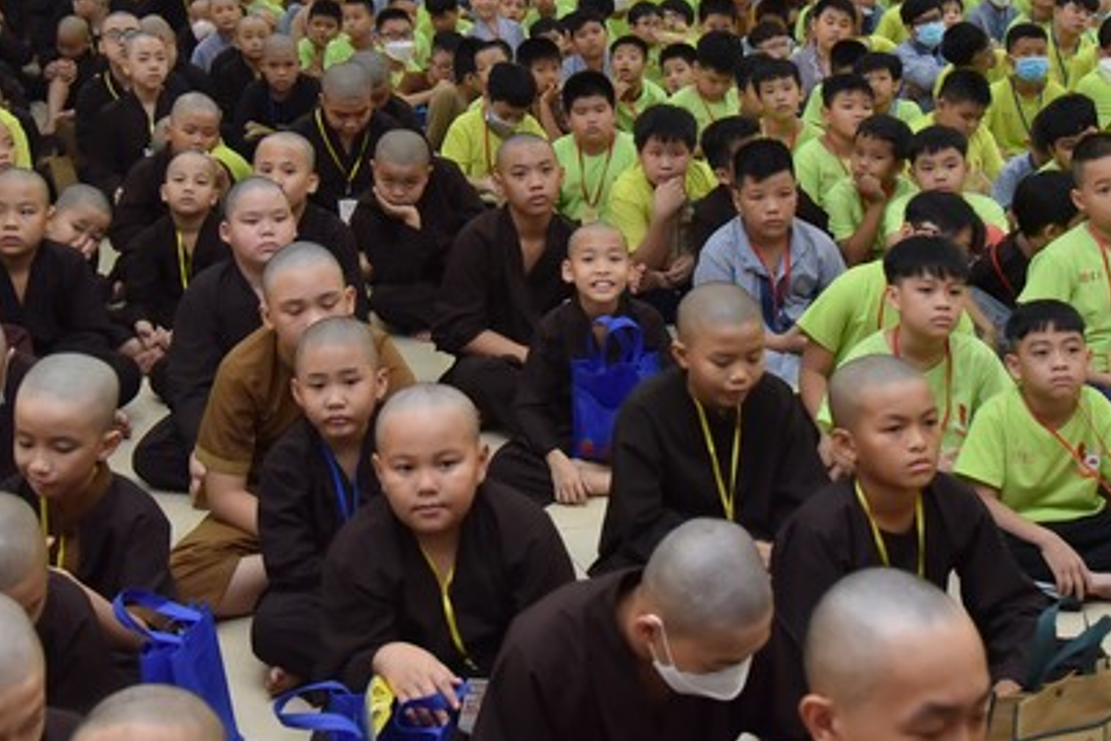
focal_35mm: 61
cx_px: 606
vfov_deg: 22.1
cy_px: 181
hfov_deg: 32.9
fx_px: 1882
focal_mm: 38
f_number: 5
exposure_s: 1/125
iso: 2000
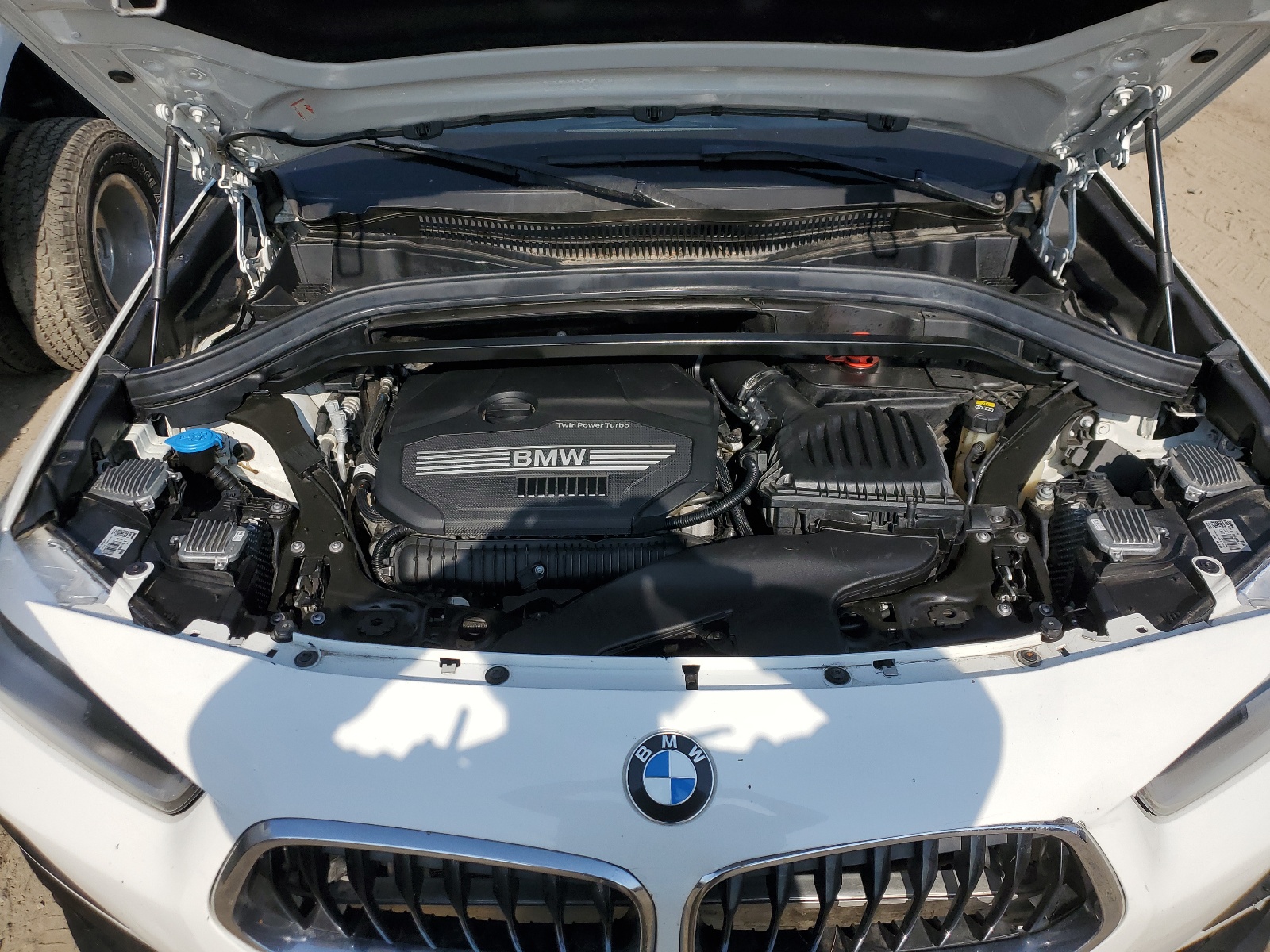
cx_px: 635
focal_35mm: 26
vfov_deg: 53.1
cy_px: 476
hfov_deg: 67.3
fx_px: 954
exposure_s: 1/5000
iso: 50
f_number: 1.5
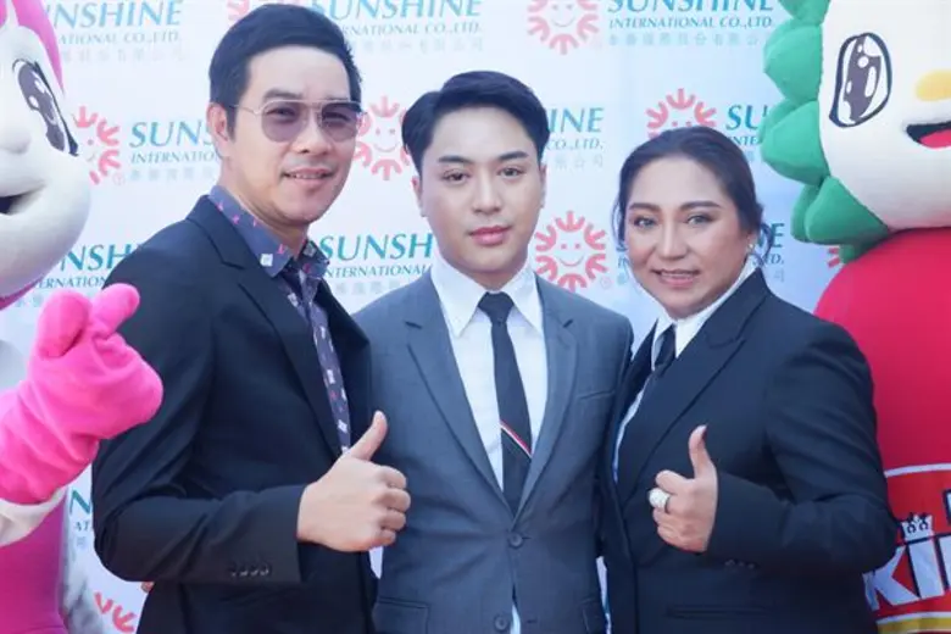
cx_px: 476
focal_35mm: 75
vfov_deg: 18.2
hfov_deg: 27.0
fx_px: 1981
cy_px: 317
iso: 400
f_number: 4.5
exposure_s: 1/170
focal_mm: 50
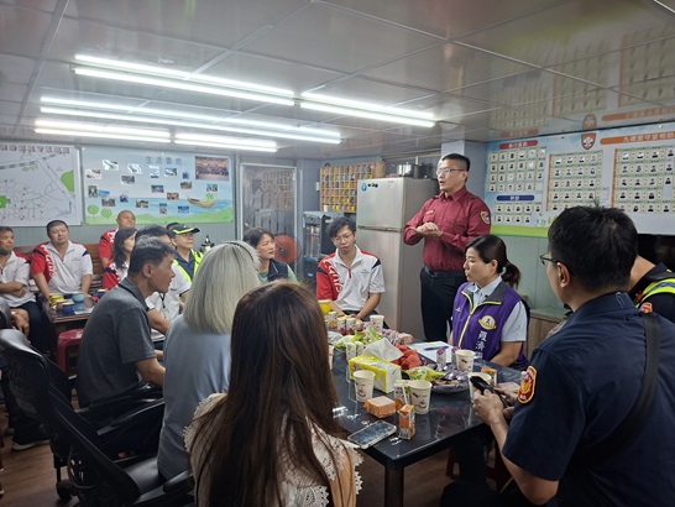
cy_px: 254
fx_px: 449
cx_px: 338
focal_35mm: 23
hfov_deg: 73.9
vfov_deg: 58.9
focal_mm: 5.54
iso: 200
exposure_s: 1/60
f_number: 1.8
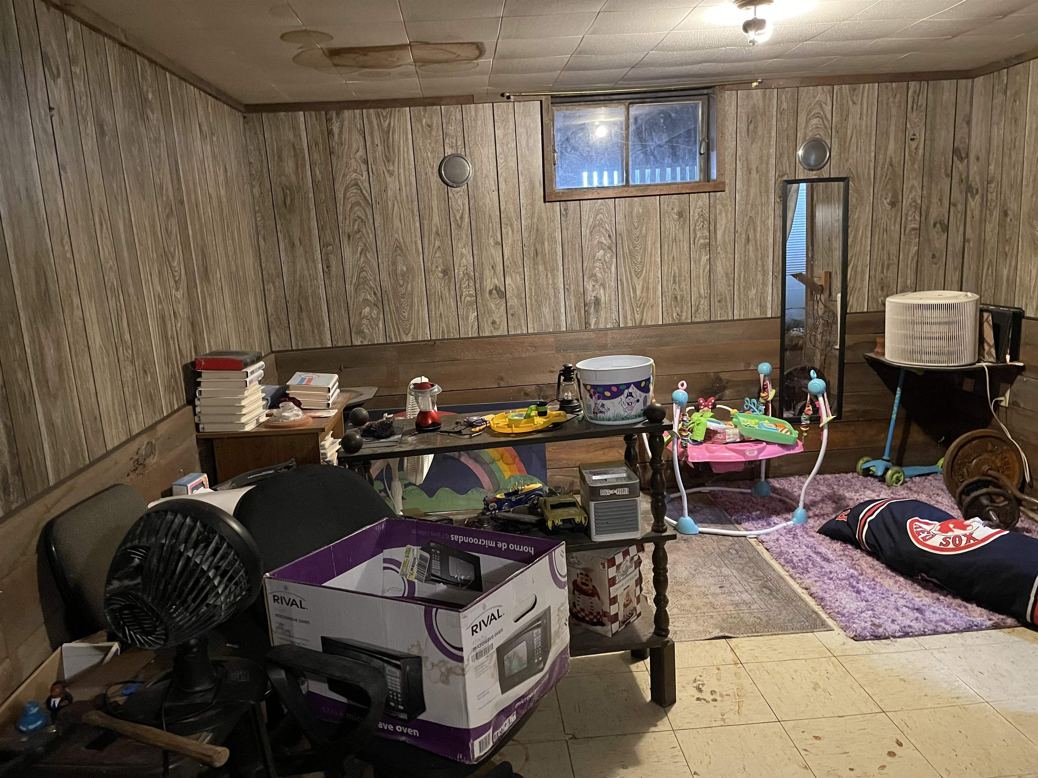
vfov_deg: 53.1
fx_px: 780
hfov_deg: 67.3
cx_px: 519
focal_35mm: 26
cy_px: 389
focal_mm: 4.2
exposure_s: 1/30
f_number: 1.6
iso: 800
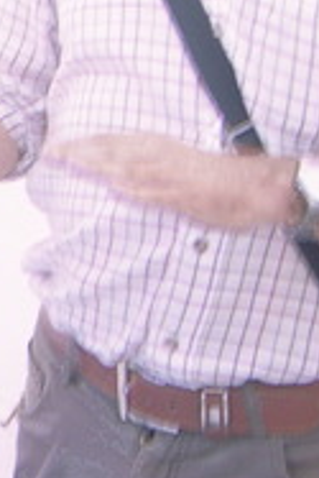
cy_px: -125
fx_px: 1698
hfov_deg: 9.8
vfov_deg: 15.3
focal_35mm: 128
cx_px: -367
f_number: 3.4
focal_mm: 7.5
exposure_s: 1/100
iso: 64
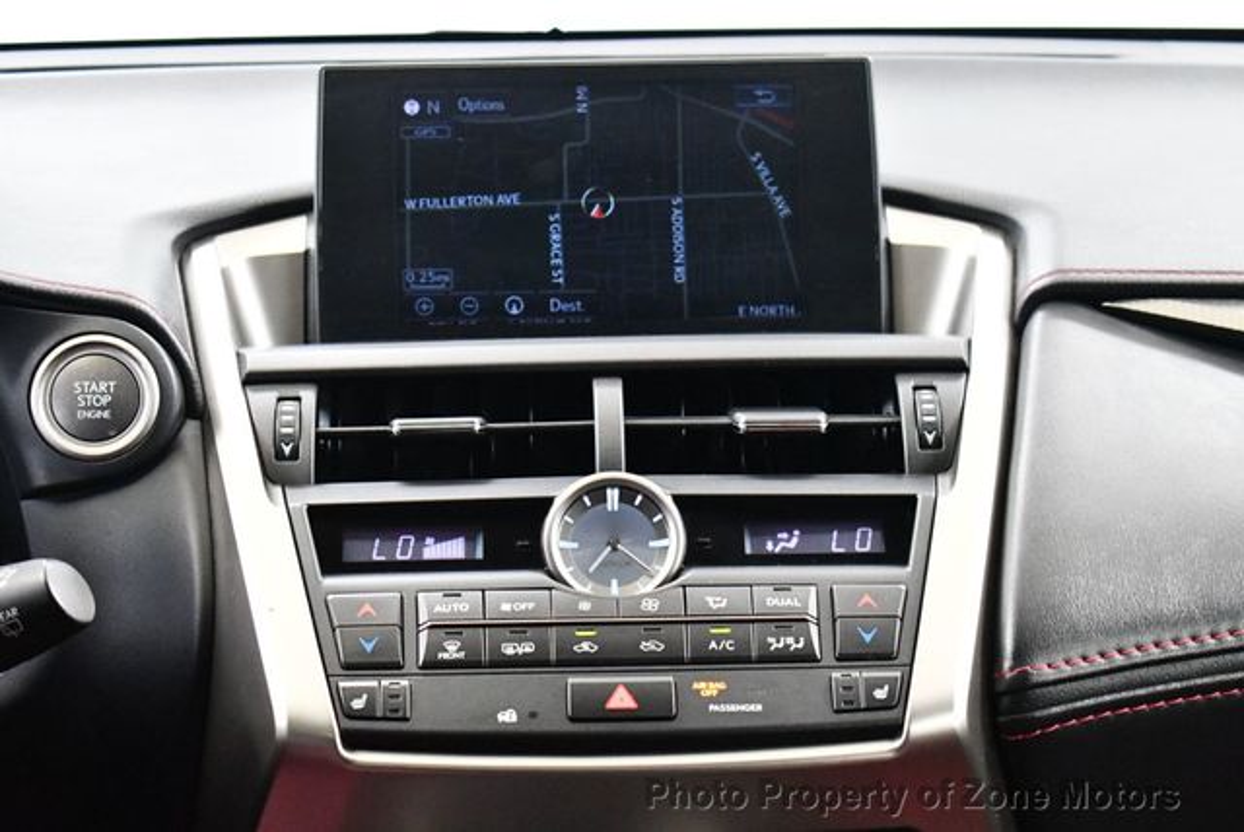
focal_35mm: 104
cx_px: 622
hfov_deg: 19.6
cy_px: 416
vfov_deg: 13.2
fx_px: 3597
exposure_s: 1/60
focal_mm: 52
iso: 8000
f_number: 5.6
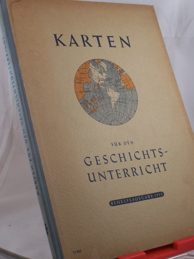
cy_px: 130
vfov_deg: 29.4
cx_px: 97
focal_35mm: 66
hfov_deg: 22.3
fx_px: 493
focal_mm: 11
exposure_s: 1/80
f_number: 3.6
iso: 80
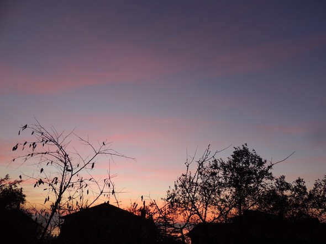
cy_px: 122
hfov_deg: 71.6
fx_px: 226
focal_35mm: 24
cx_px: 163
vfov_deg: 56.9
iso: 100
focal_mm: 4.3
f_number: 3
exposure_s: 1/60
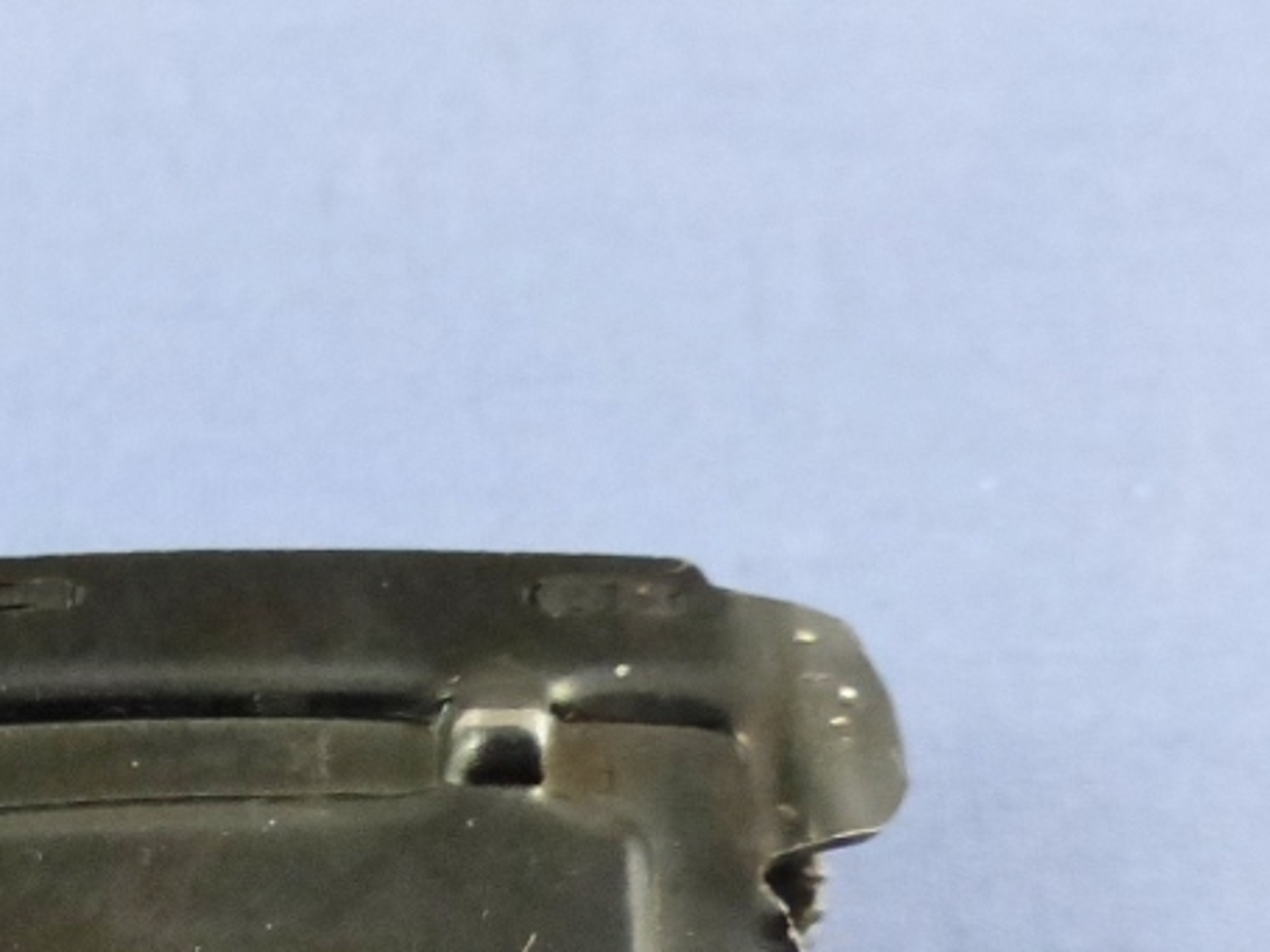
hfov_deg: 27.2
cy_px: 1170
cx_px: -98
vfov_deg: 20.6
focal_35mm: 66
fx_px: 2421
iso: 1000
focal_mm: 4.5
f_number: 2.8
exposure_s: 1/250
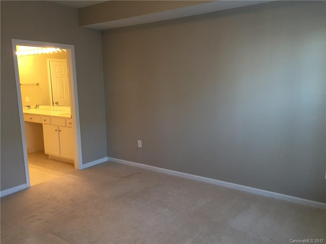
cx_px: 163
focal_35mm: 29
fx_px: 273
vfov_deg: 48.2
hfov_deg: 61.7
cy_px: 122
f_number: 2.2
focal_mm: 4.15
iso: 80
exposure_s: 1/30
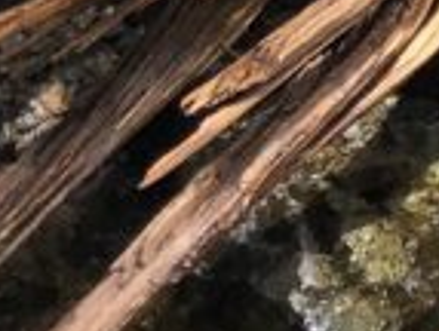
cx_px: 1397
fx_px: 2543
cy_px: -778
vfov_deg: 6.6
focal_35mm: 200
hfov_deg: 8.1
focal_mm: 3.99
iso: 20
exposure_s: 1/534
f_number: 1.8
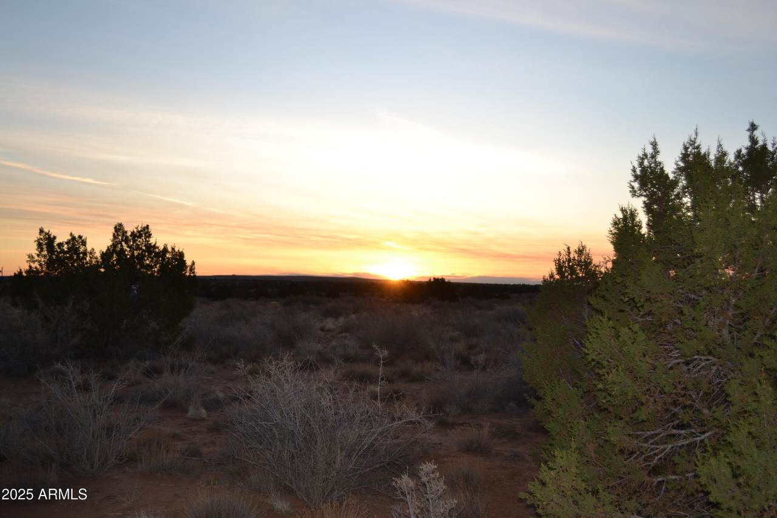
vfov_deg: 34.2
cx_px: 388
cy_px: 259
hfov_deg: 49.6
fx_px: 842
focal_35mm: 39
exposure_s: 1/200
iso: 100
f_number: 4.5
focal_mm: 26
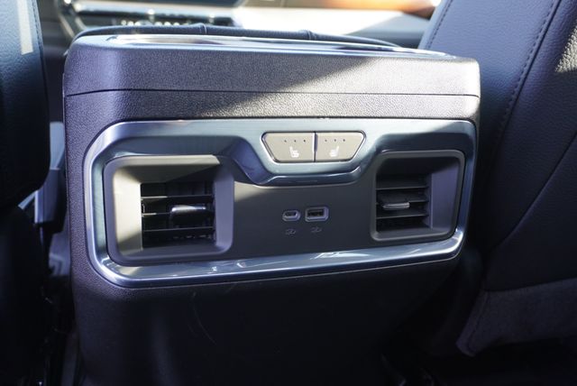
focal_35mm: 33
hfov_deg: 57.2
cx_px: 288
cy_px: 193
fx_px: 529
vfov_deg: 40.0
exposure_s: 1/60
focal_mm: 22
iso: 500
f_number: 4
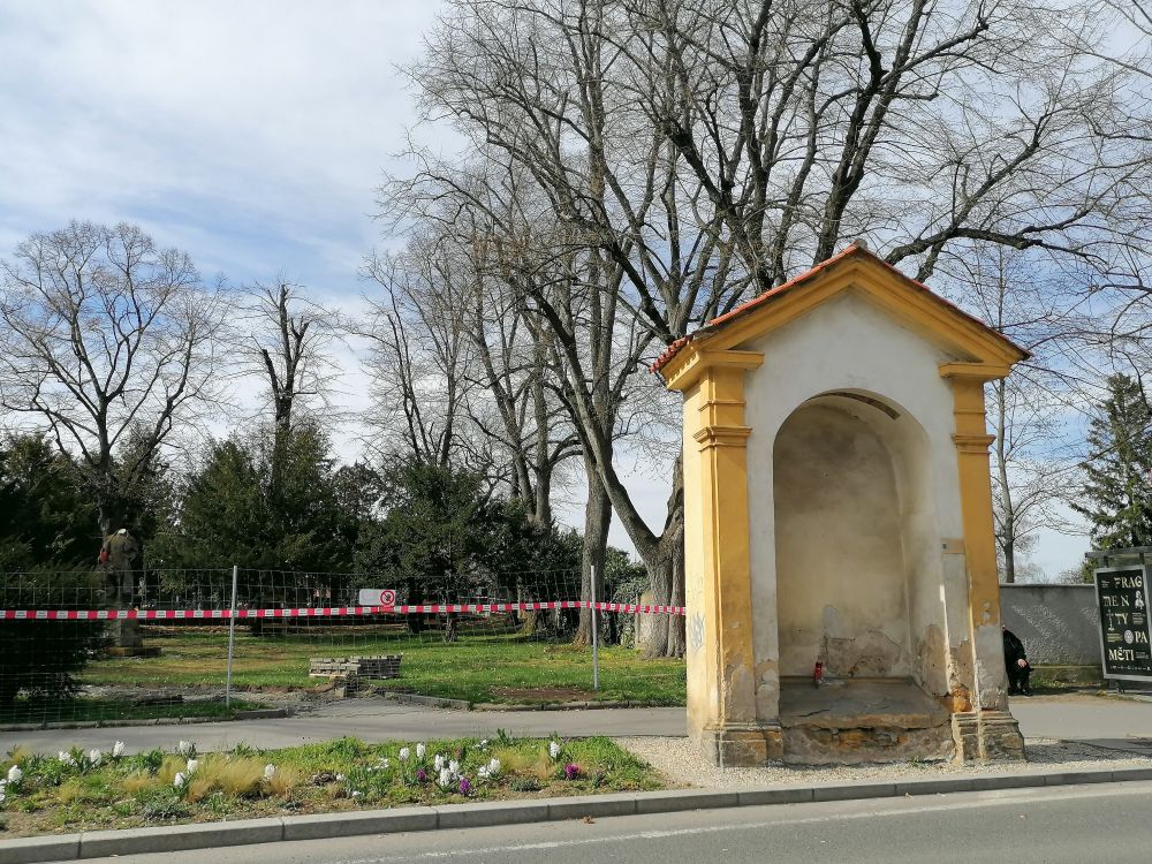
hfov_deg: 56.8
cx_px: 576
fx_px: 1065
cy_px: 432
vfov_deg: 44.2
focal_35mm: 32
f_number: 1.8
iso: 50
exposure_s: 1/1471
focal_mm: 4.75
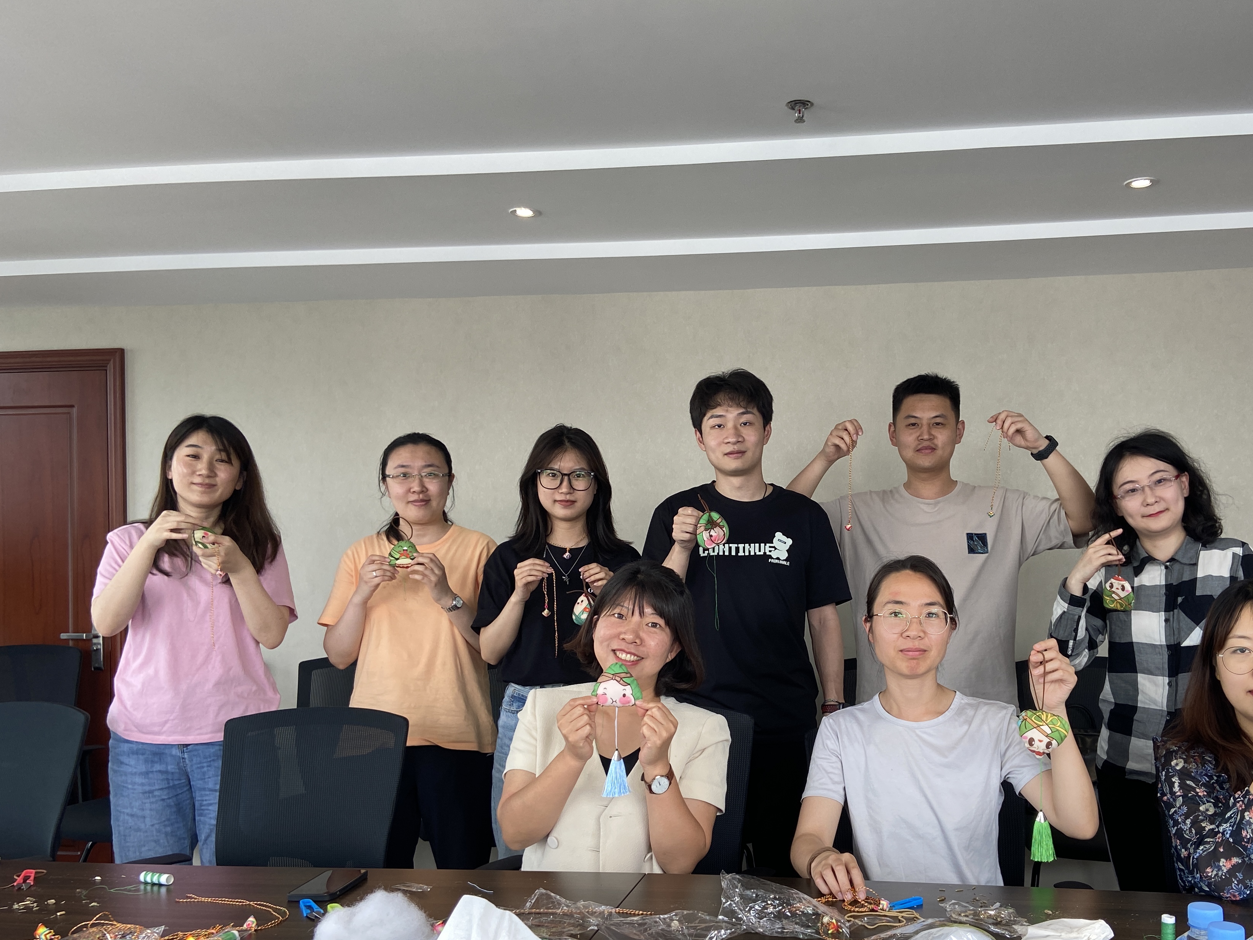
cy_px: 576
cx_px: 770
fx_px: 1158
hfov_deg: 56.3
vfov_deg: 43.9
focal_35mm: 32
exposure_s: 1/100
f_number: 1.8
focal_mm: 4.25
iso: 50
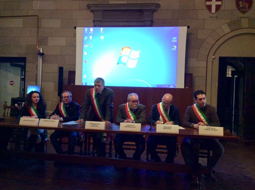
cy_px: 95
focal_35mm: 32
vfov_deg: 44.1
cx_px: 128
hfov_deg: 56.9
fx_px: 235
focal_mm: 3.3
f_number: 2.4
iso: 125
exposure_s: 1/25
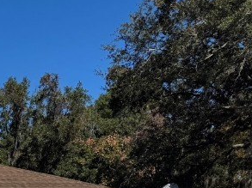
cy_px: 293
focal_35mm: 84
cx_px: -107
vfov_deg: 15.9
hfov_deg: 20.5
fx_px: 611
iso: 80
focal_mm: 6.76
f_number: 1.78
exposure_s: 1/6410
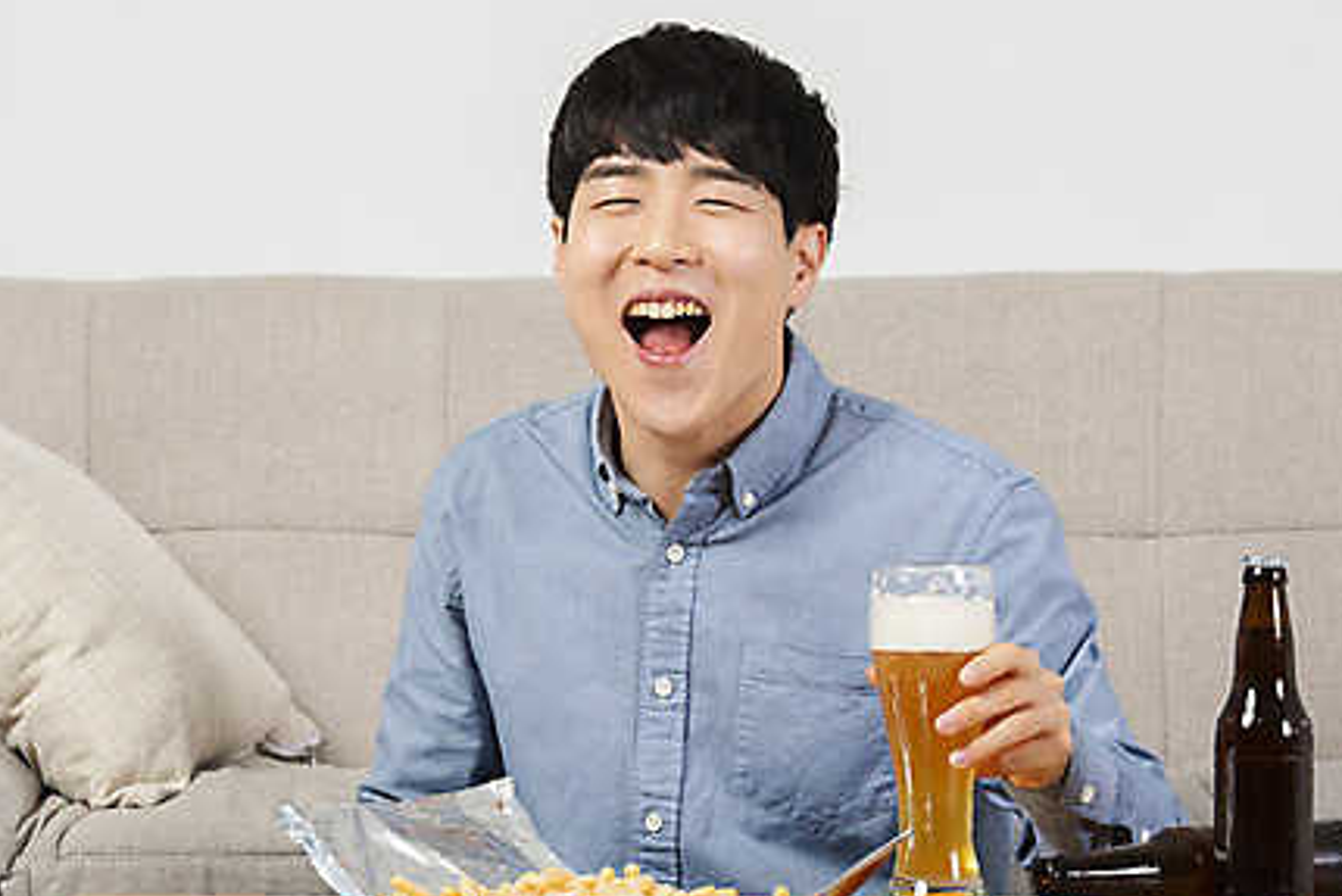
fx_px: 5817
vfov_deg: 8.8
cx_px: 576
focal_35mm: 156
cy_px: 418
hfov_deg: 13.2
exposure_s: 1/125
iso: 100
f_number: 11
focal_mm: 112
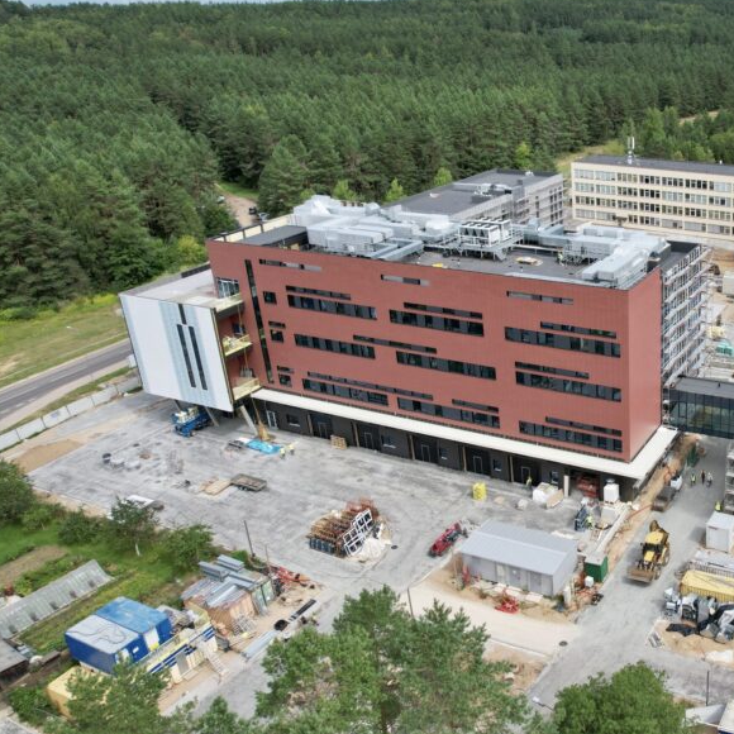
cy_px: 355
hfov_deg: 45.6
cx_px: 644
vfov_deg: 49.7
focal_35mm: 33
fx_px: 792
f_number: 2.8
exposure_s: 1/2000
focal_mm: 8.38
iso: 130
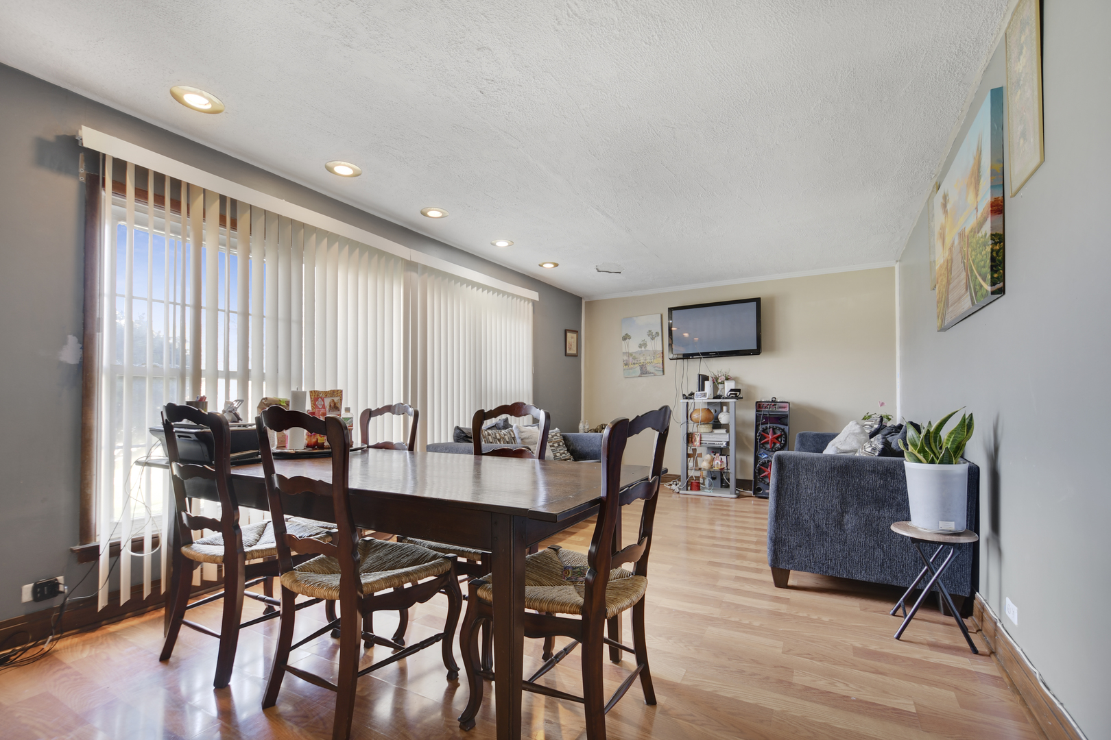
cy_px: 370
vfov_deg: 77.3
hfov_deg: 100.4
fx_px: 463
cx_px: 556
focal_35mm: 15
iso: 200
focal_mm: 10
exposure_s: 1/500
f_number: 3.5
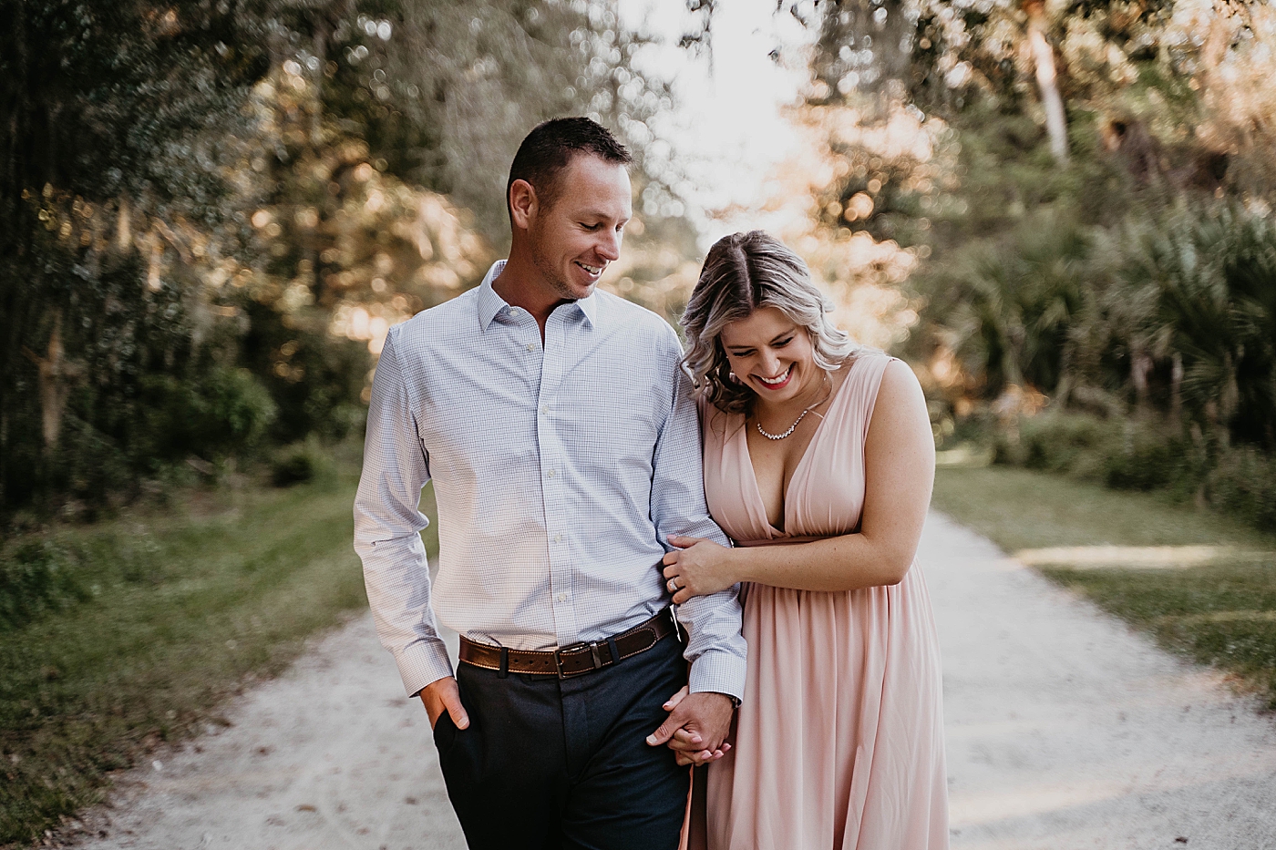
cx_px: 638
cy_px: 425
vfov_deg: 19.7
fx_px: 2445
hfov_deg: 29.2
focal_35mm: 69
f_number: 2.8
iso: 500
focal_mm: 69
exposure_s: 1/320
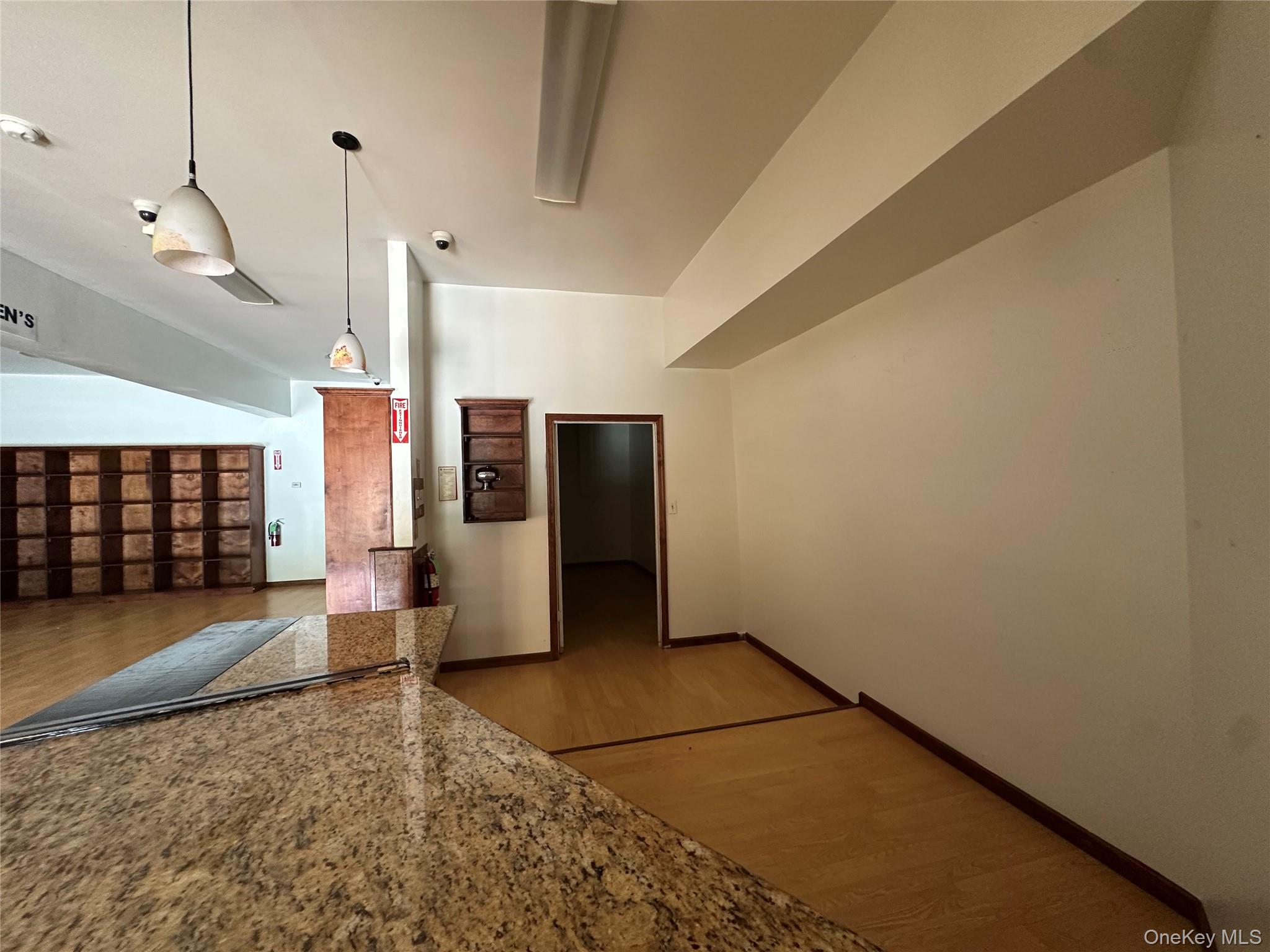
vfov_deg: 85.7
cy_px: 476
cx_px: 635
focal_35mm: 14
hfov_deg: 102.1
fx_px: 514
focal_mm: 2.22
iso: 320
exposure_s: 1/63
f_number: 2.2
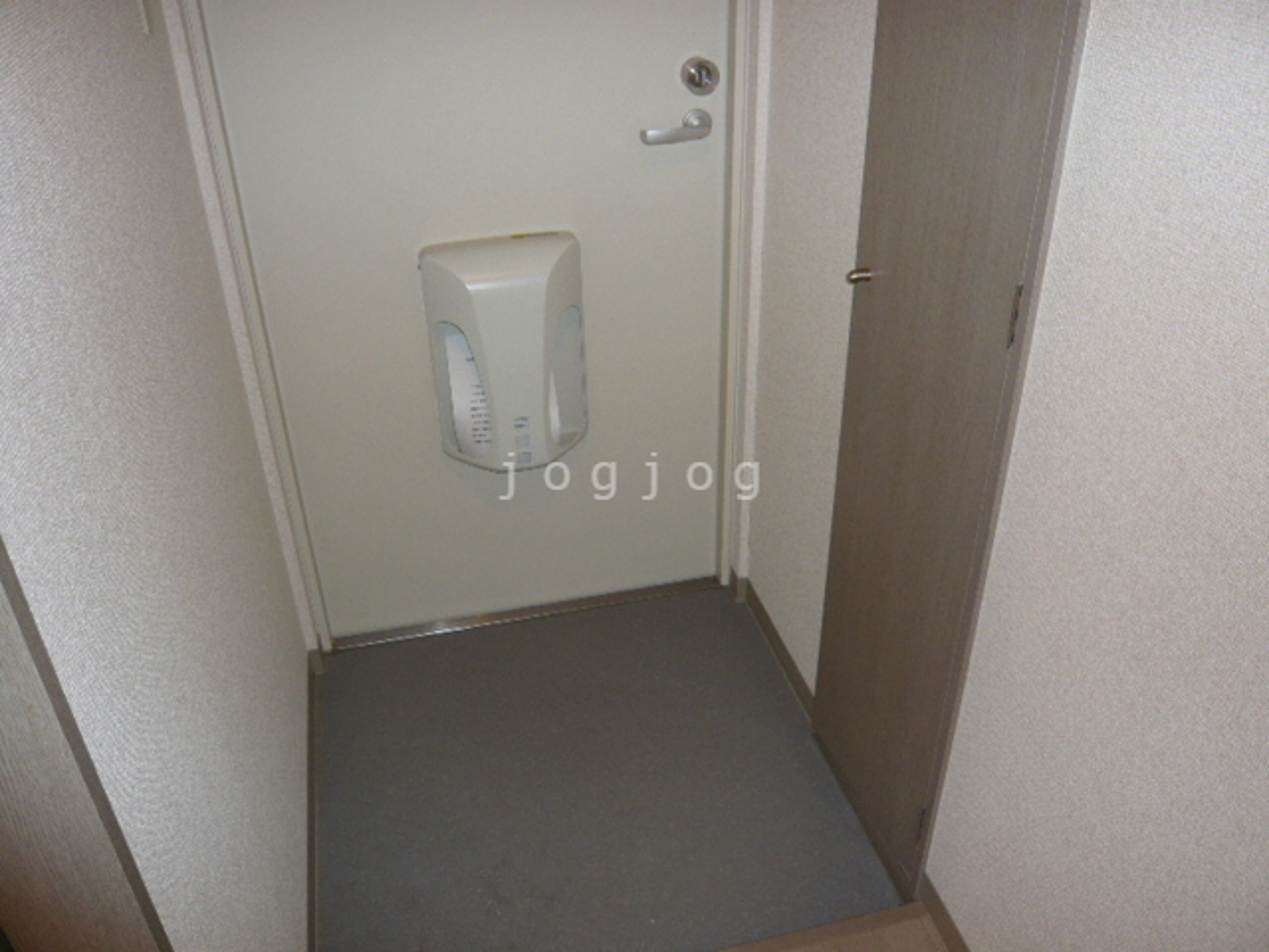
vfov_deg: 49.7
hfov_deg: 63.4
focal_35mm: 28
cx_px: 634
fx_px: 1026
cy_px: 476
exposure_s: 1/30
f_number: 2.8
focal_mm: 4.6
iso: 100
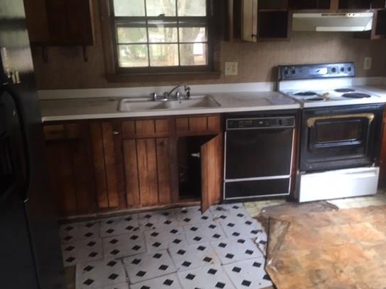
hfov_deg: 53.8
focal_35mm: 34
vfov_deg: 41.8
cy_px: 147
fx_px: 379
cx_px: 222
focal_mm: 4.15
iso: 50
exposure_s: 1/30
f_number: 2.2
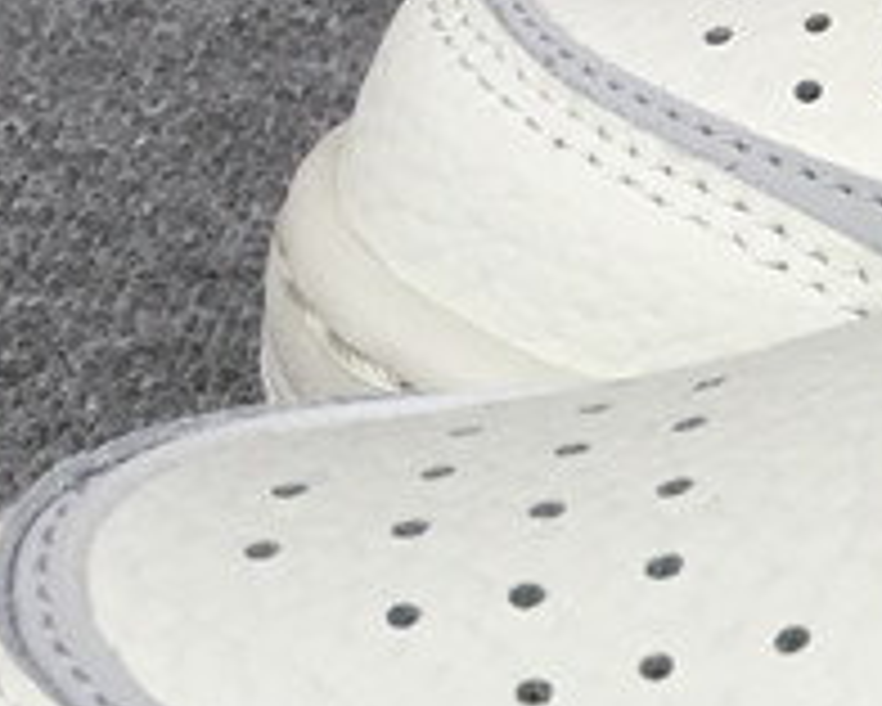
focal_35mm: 139
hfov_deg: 13.3
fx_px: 3630
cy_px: 843
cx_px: 1166
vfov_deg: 10.9
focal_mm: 3.3
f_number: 2.4
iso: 25
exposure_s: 1/289
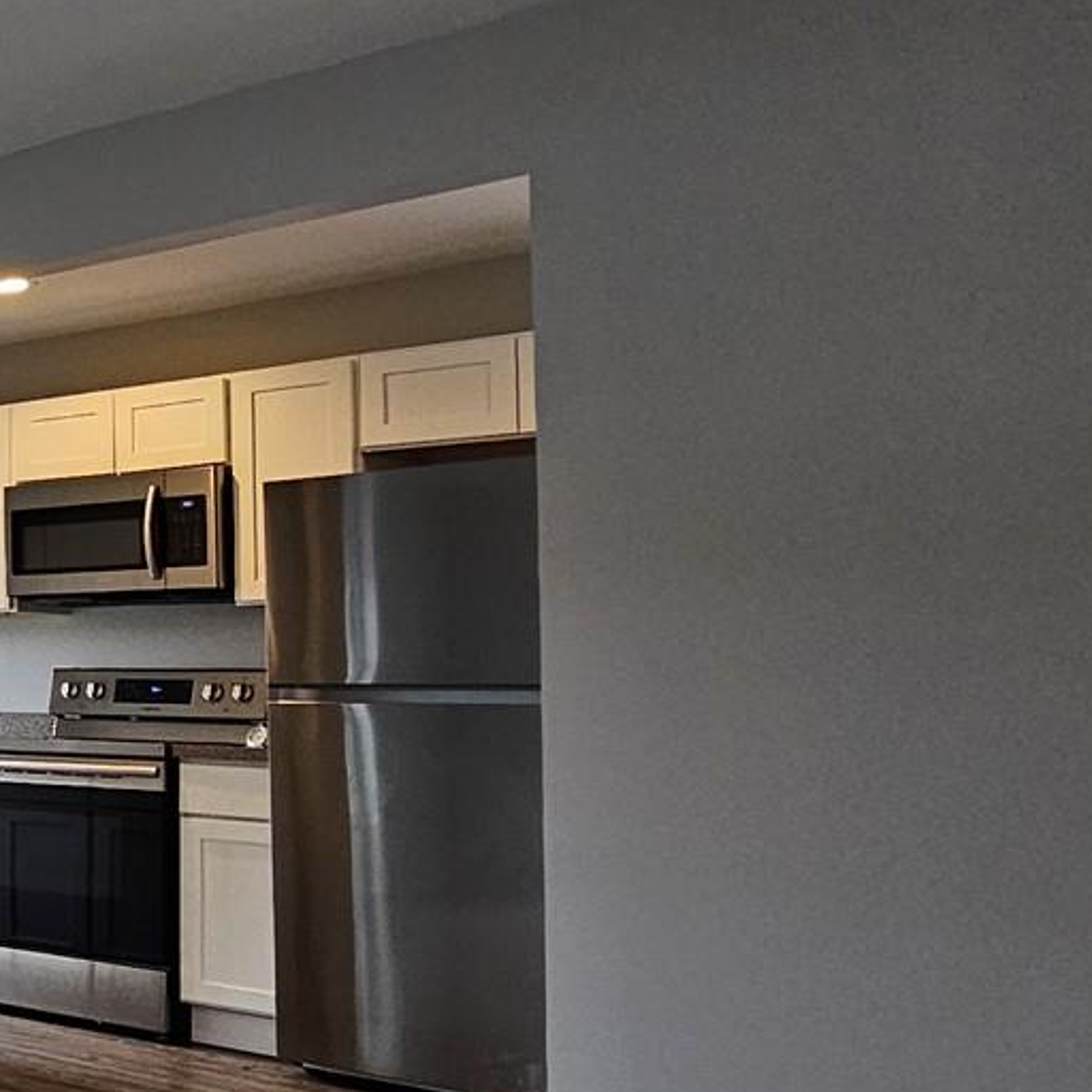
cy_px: 578
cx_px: -960
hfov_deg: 21.0
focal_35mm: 46
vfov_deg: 36.8
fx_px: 1642
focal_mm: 2.2
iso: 160
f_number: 2.2
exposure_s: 1/60
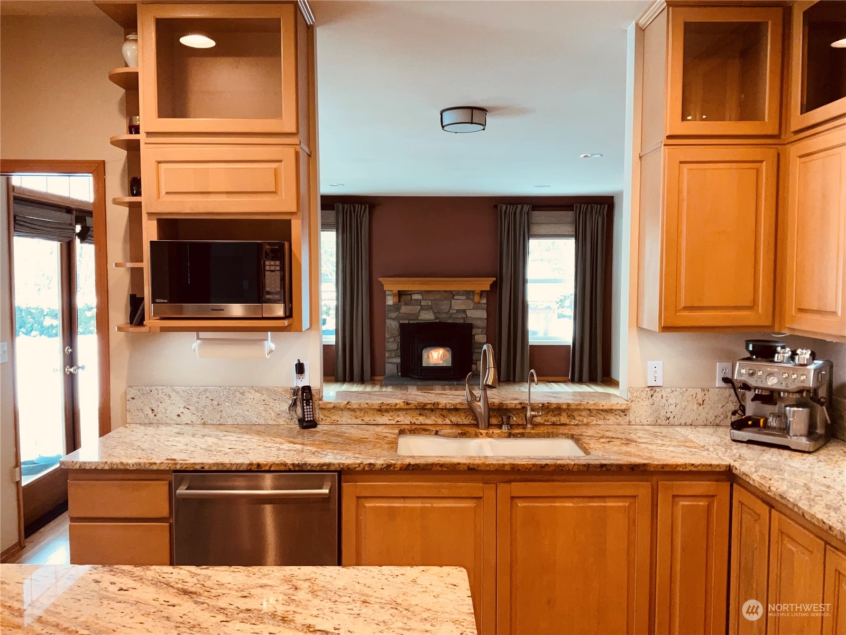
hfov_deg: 61.7
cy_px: 318
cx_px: 423
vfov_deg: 48.2
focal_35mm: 29
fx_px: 709
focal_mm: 3
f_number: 1.8
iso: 40
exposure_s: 1/60
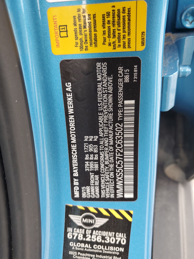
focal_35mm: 26
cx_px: 97
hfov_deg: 53.1
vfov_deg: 67.3
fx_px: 194
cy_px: 130
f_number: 1.5
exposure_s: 1/60.2
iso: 52
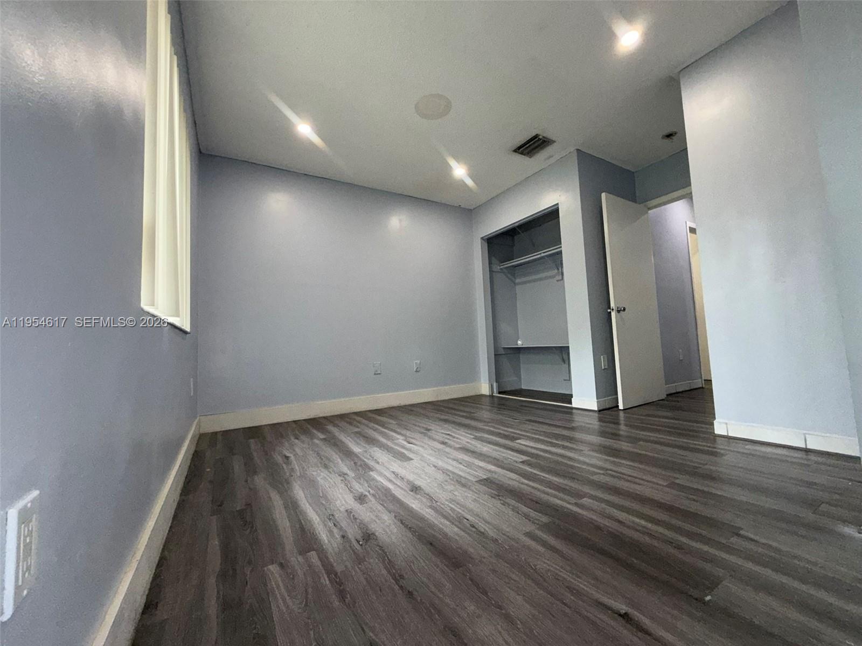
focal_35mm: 14
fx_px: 349
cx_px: 431
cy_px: 323
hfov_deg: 102.1
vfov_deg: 85.7
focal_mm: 2.22
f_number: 2.2
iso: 200
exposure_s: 1/120
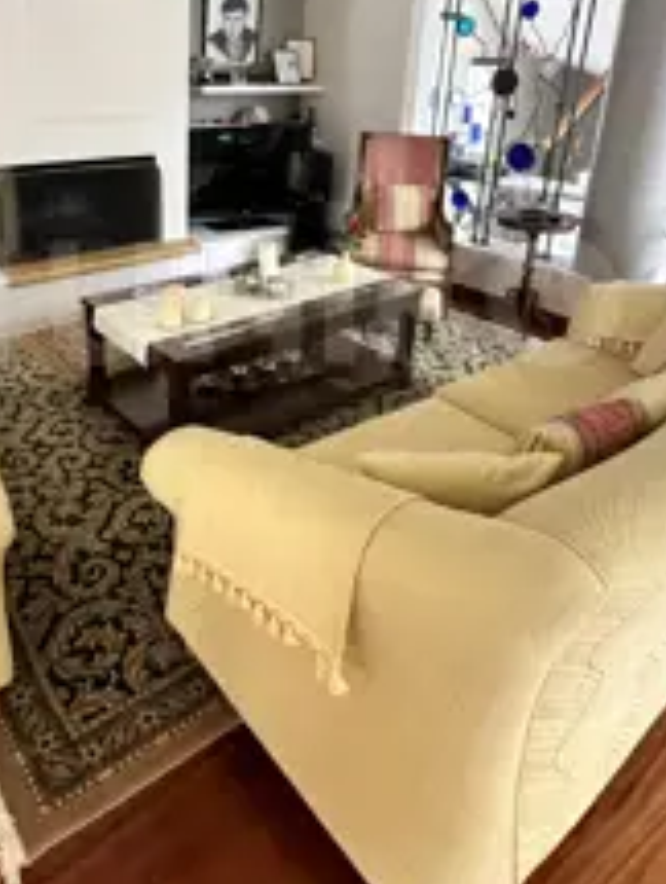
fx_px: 665
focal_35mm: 26
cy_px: 251
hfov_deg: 52.0
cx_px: 210
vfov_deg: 64.3
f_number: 2.2
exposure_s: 1/60
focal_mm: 2.22
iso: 400
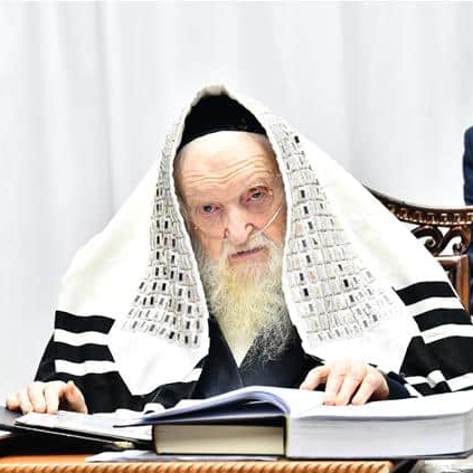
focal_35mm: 144
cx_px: 246
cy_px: 237
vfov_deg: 12.1
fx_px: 2226
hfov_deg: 12.1
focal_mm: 112
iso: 2000
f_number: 5.6
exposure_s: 1/160
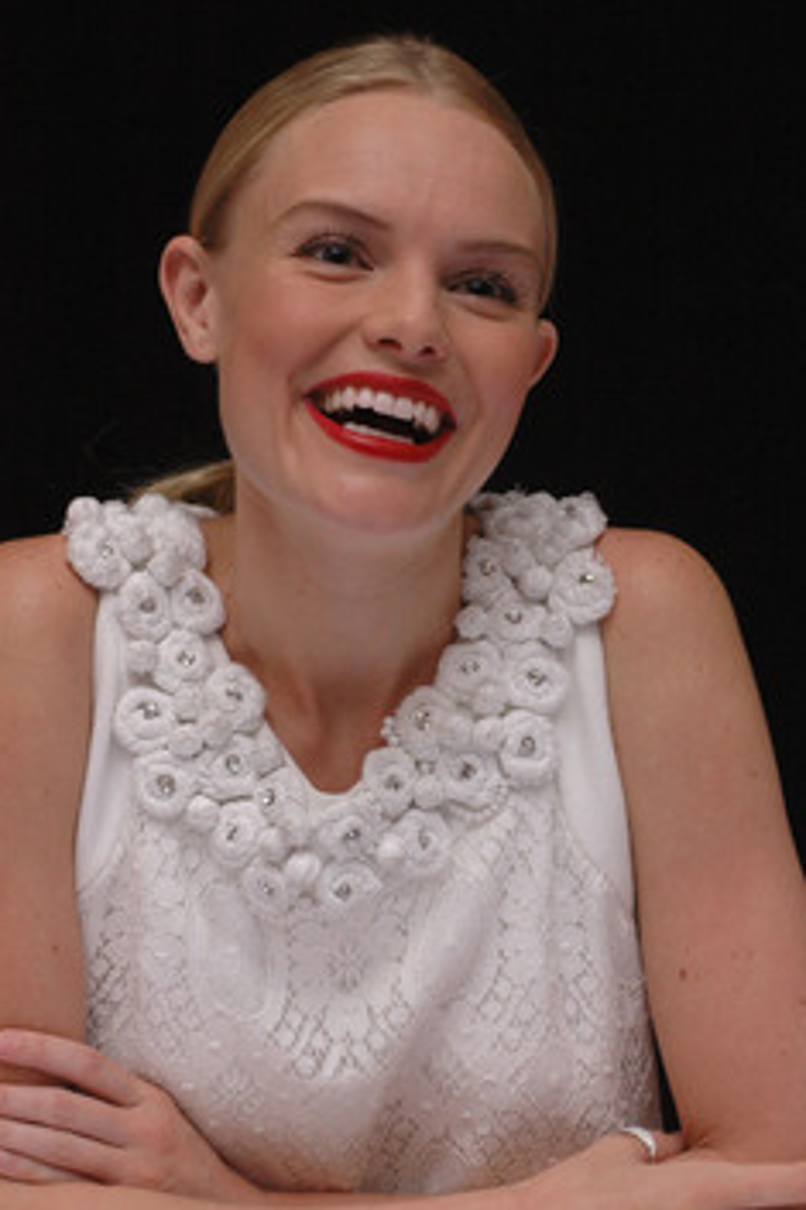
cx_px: 446
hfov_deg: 9.4
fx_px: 4908
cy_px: 672
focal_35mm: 146
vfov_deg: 14.1
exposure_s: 1/400
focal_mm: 86
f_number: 10
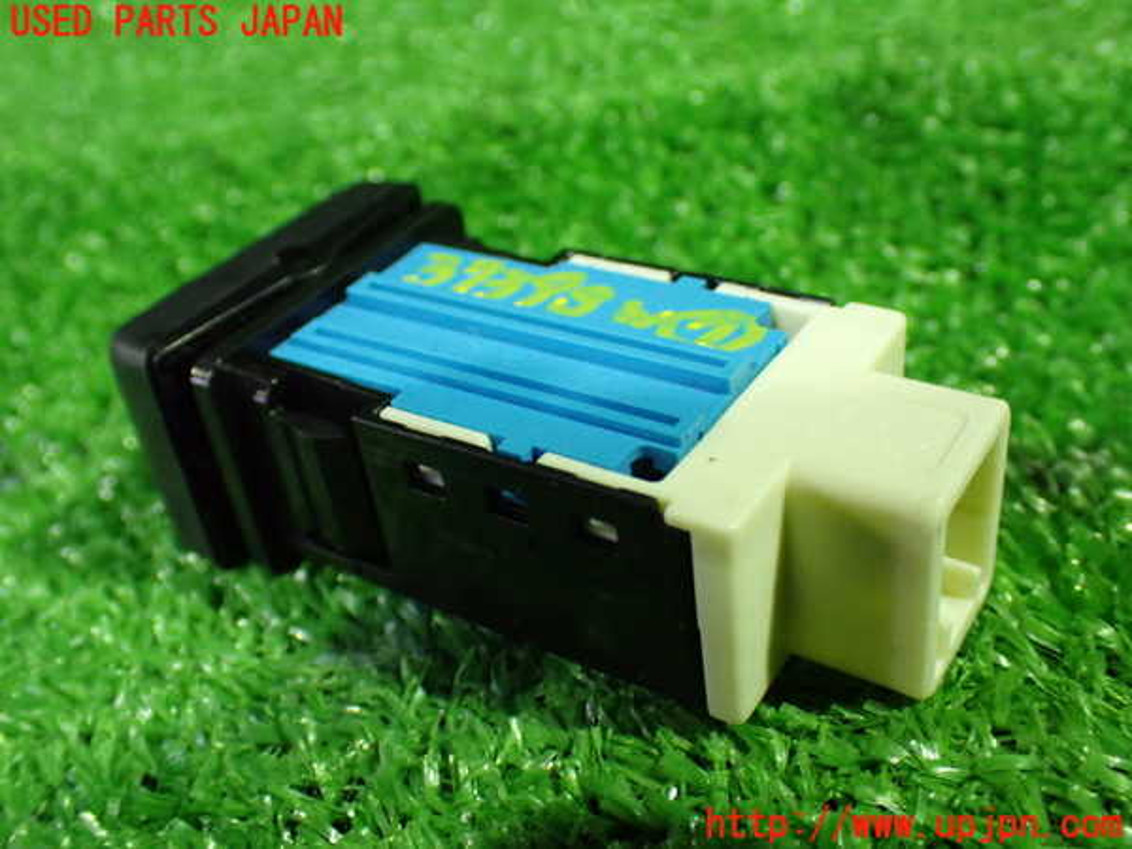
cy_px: 424
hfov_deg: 49.0
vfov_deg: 37.7
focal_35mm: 38
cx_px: 566
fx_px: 1243
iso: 1000
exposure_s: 1/40
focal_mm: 6.83
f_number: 2.7
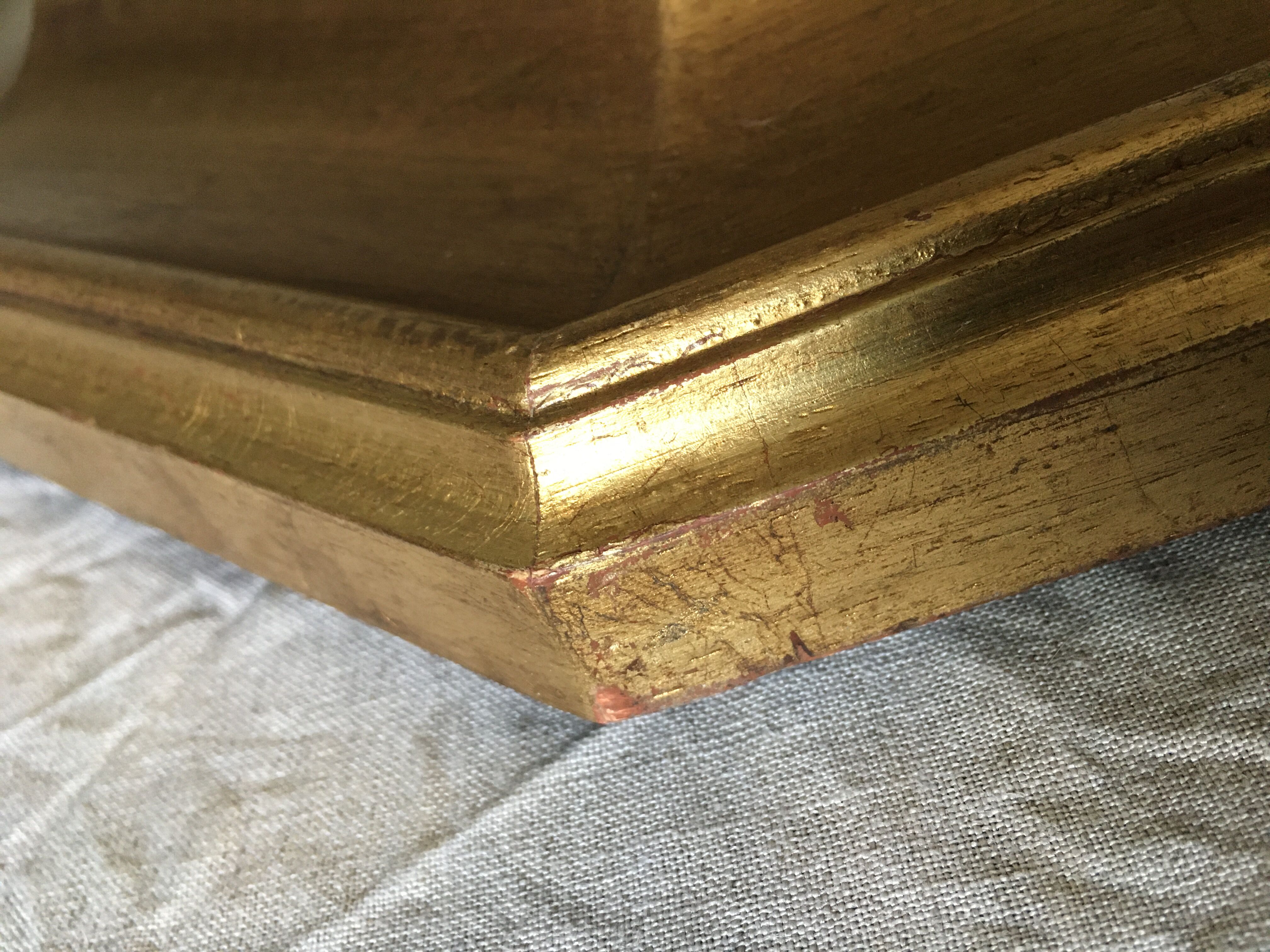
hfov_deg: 61.7
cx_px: 635
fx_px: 1064
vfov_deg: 48.2
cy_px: 476
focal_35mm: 29
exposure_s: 1/20
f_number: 2.2
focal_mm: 4.15
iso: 200
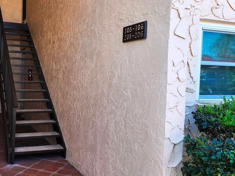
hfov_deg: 46.5
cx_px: 64
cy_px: 83
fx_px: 265
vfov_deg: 36.8
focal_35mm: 39
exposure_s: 1/180
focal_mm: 5.54
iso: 32
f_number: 1.8
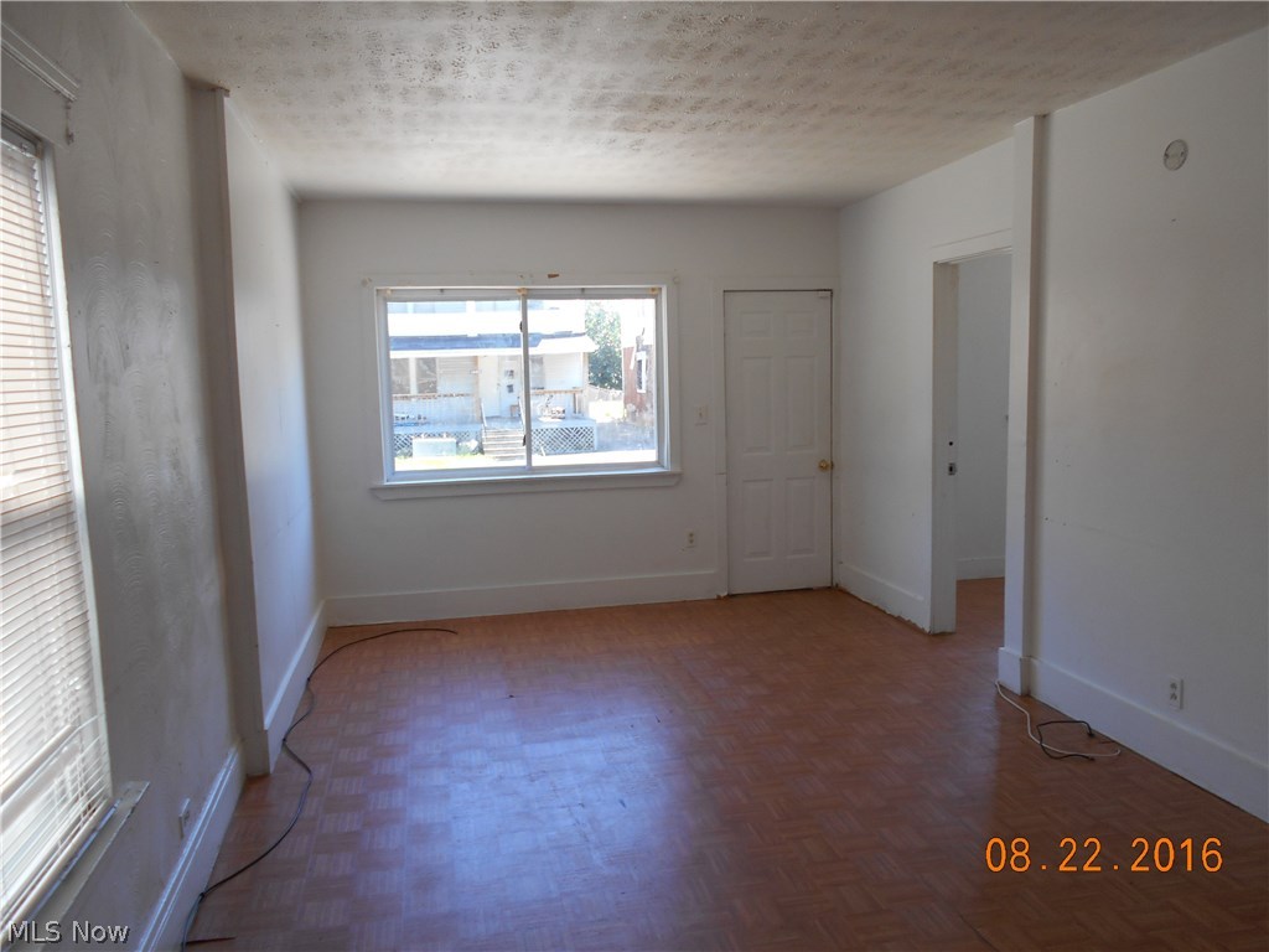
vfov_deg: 53.1
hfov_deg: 67.3
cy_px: 476
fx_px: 953
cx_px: 634
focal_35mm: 26
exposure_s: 1/50
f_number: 3.2
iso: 80
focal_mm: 4.6
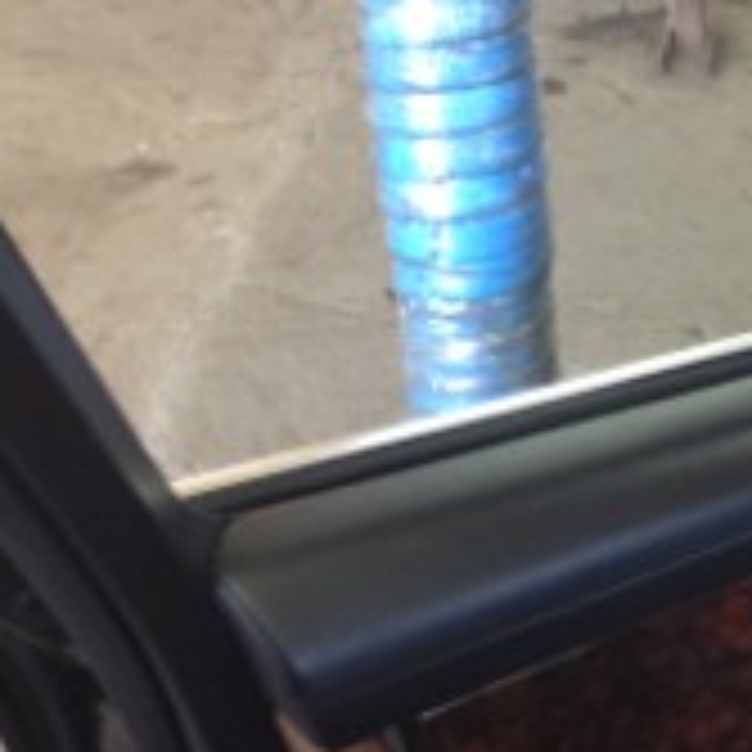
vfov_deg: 23.3
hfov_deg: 21.9
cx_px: 856
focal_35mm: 74
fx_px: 1819
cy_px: 315
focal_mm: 4.28
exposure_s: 1/20
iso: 160
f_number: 2.4
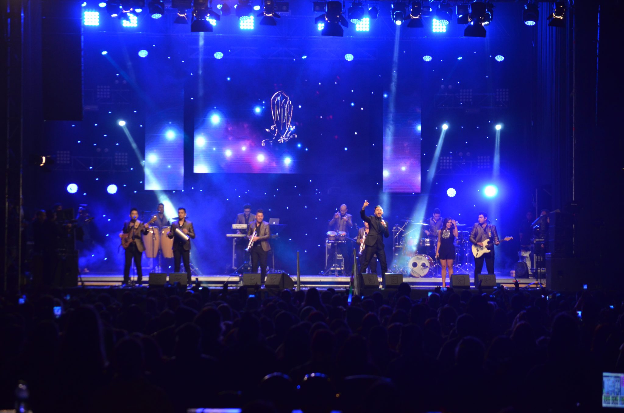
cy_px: 206
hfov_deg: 15.9
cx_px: 312
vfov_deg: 10.6
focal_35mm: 129
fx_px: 2231
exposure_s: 1/200
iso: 1000
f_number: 4.2
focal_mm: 86
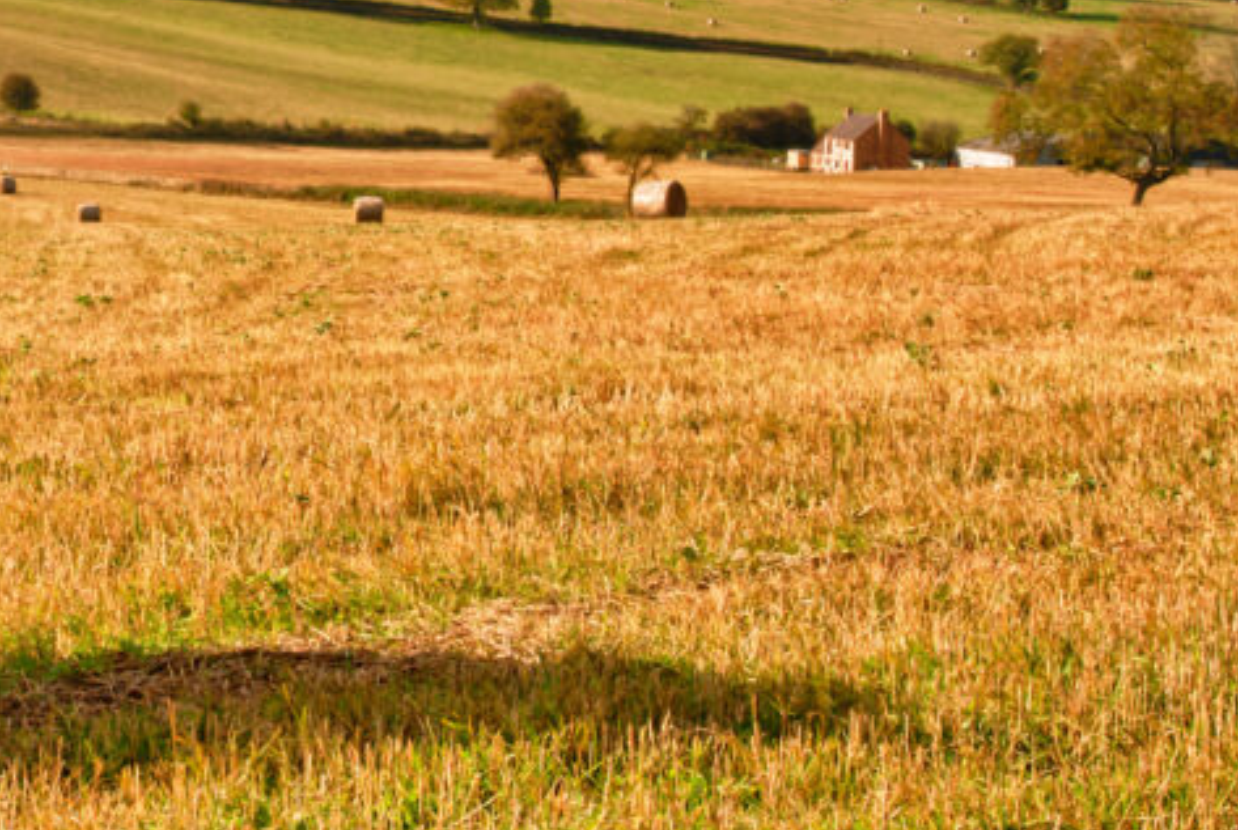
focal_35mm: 94
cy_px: 82
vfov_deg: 14.4
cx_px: 99
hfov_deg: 21.1
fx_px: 3240
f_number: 11
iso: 100
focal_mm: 29
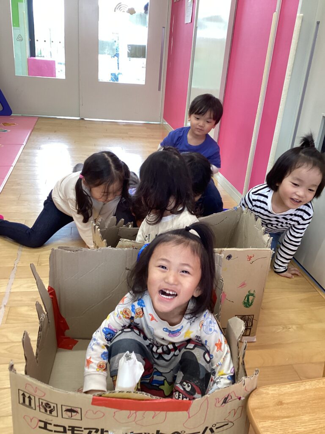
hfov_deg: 45.4
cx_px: 162
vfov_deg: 58.4
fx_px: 388
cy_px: 217
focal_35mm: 31
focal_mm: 3.3
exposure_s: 1/50
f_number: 2.4
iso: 125
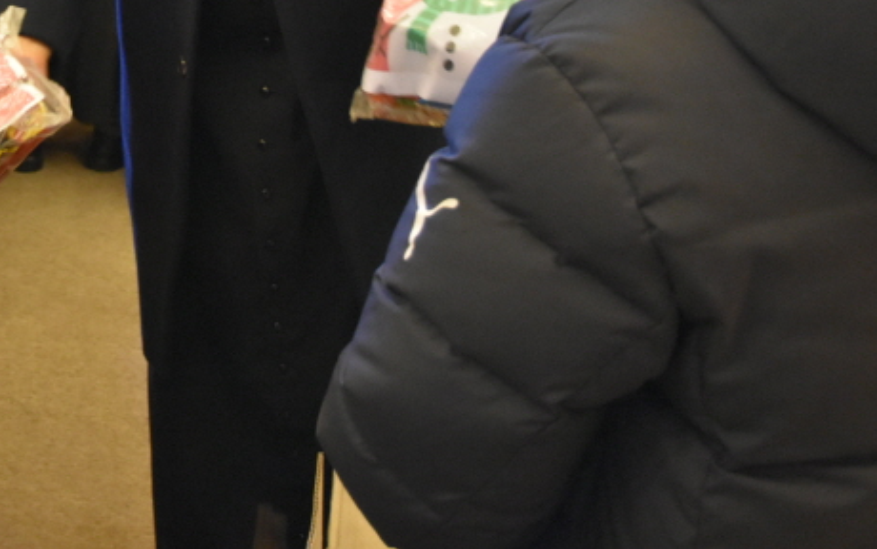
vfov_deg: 18.3
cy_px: -79
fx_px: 1626
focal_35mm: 68
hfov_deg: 28.1
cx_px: -27
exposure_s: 1/60
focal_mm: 20
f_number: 3.8
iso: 3600
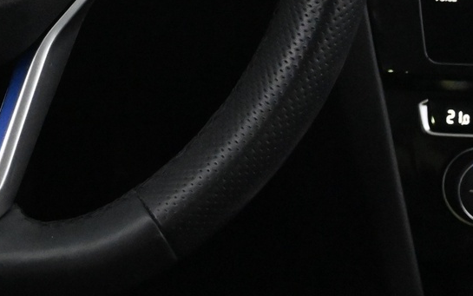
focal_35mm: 105
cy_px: -138
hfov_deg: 19.0
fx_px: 1348
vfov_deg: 12.0
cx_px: -72
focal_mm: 23
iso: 7200
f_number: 4.2
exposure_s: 1/40
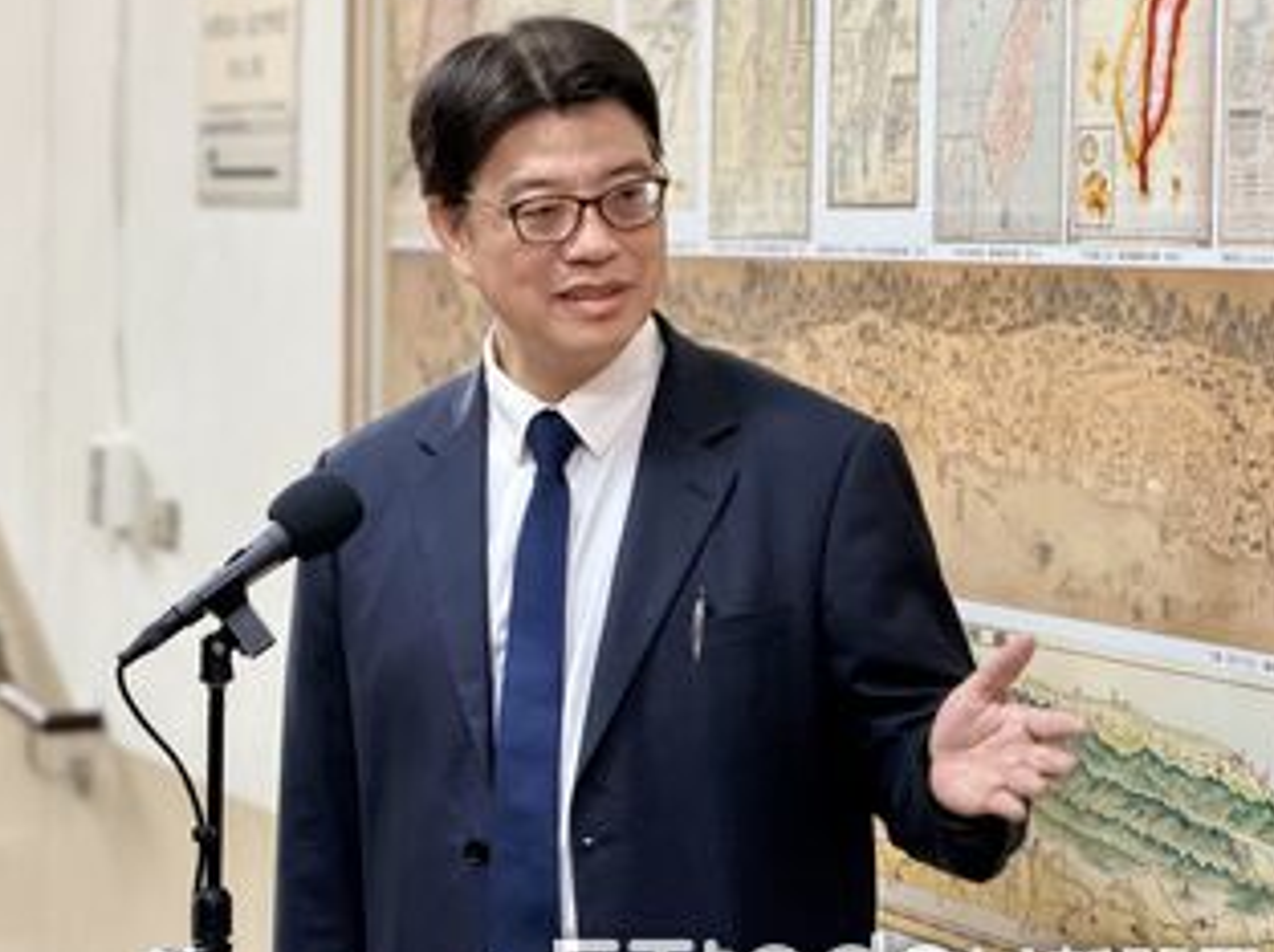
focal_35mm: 128
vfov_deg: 11.6
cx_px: 480
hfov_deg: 15.4
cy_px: 448
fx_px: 4705
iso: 500
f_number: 2.8
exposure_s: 1/40
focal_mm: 16.89
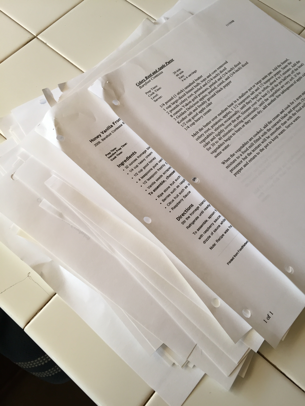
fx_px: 341
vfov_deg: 61.7
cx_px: 152
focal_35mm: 29
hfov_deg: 48.2
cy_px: 203
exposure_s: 1/30
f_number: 2.2
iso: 64
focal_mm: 4.15
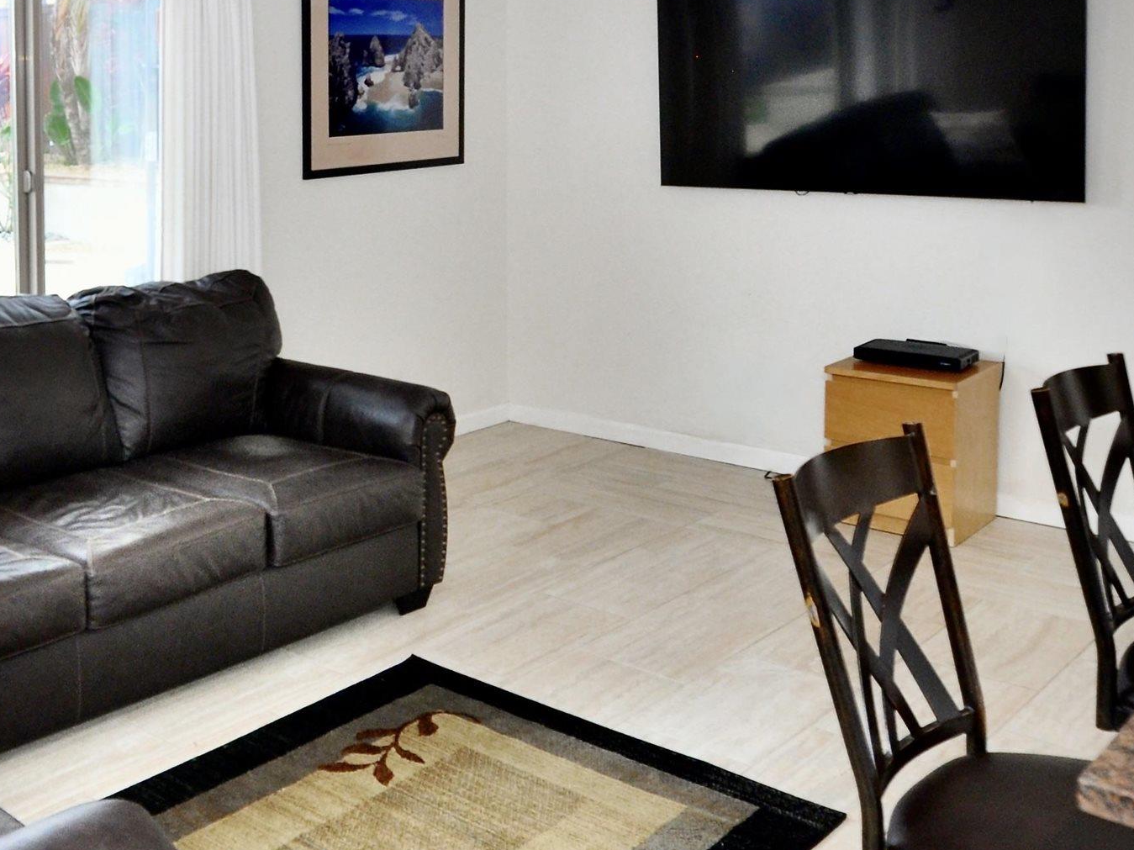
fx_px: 1182
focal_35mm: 36
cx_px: 84
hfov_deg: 45.7
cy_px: 428
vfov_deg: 39.5
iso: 720
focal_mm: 11
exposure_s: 1/60
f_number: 4
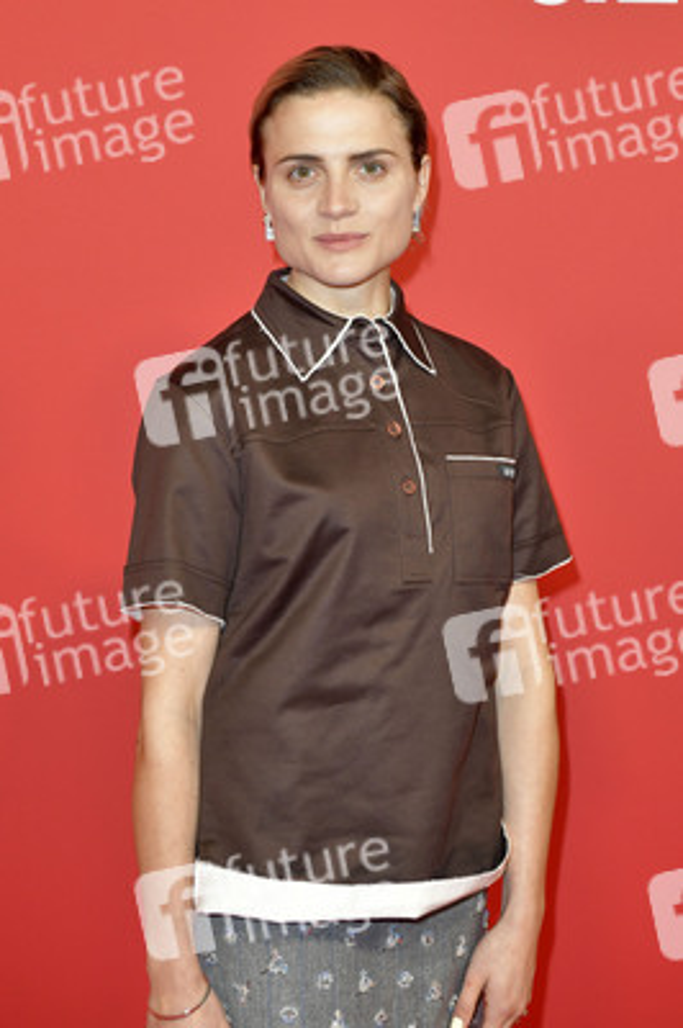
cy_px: 514
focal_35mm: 62
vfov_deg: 32.4
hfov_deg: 21.9
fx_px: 1767
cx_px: 342
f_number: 6.3
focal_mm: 62
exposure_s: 1/250
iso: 1600
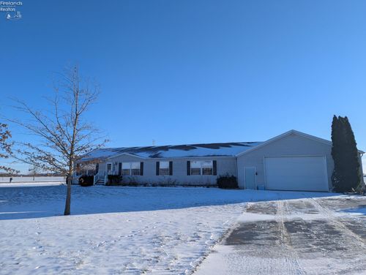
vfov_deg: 56.9
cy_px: 138
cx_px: 183
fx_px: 254
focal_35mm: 24
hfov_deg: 71.5
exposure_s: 1/2020
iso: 44
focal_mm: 6.81
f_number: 1.85
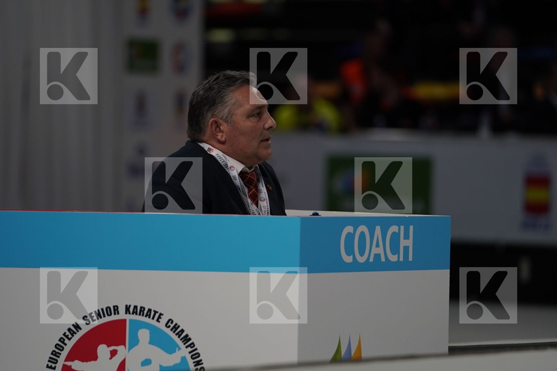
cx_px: 278
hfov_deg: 7.6
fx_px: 4193
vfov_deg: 5.1
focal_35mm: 271
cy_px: 186
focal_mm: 181
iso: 500
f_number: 2.8
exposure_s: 1/1000
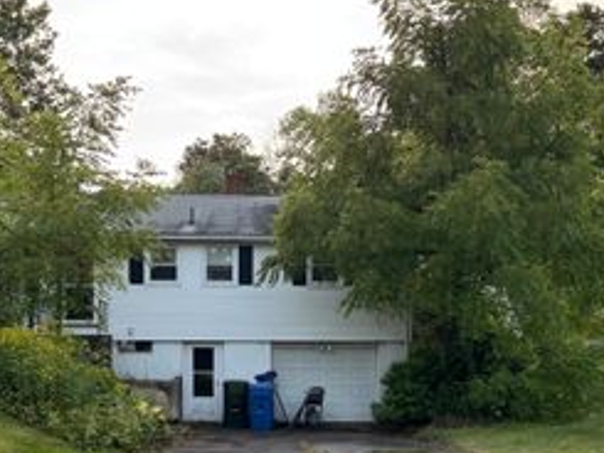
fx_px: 855
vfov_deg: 29.1
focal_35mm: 49
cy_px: 358
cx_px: 298
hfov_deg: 38.9
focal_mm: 6.76
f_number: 1.78
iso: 64
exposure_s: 1/178
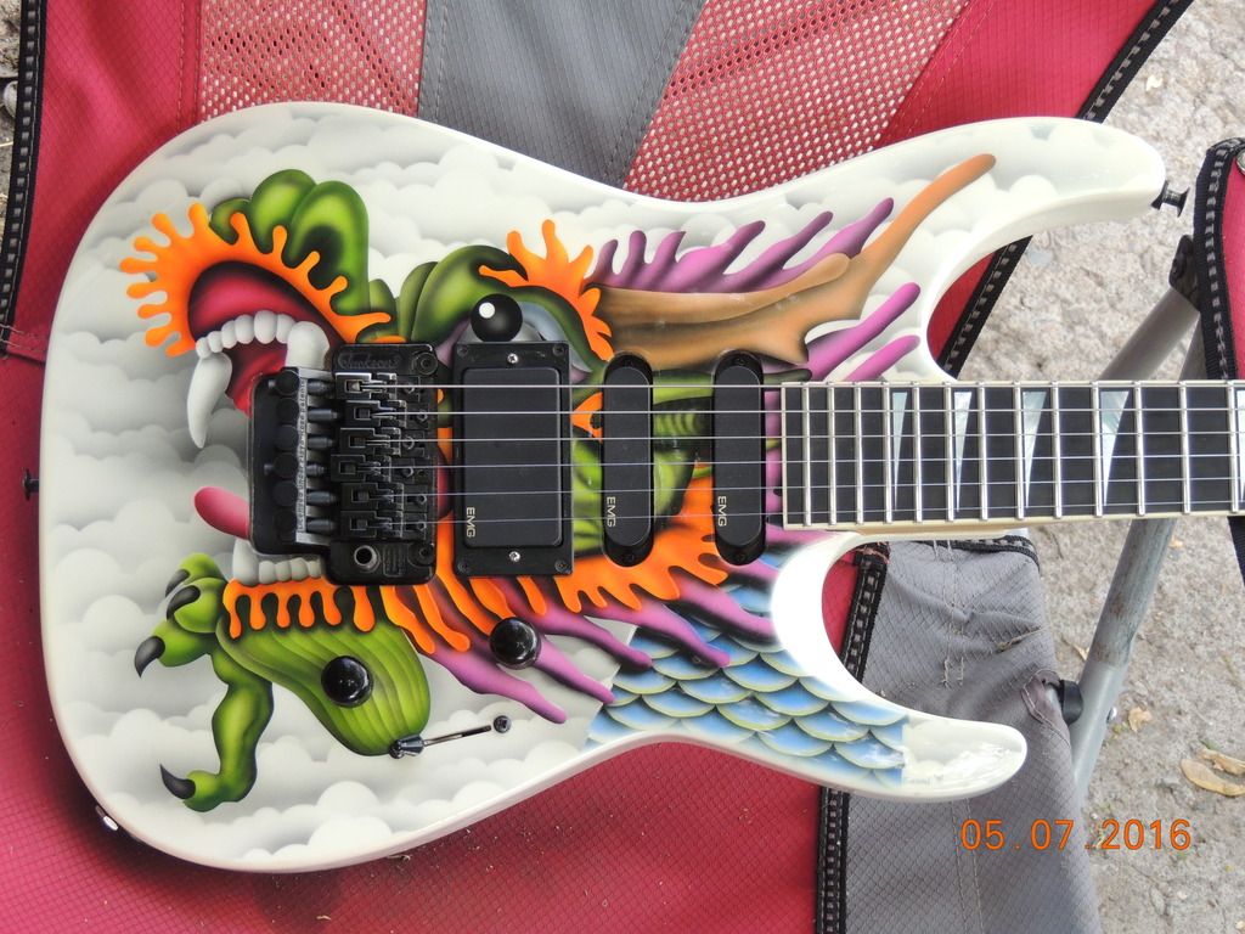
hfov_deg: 21.8
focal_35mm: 90
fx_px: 3237
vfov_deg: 16.4
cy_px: 467
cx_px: 622
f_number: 4.1
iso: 250
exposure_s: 1/100
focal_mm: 16
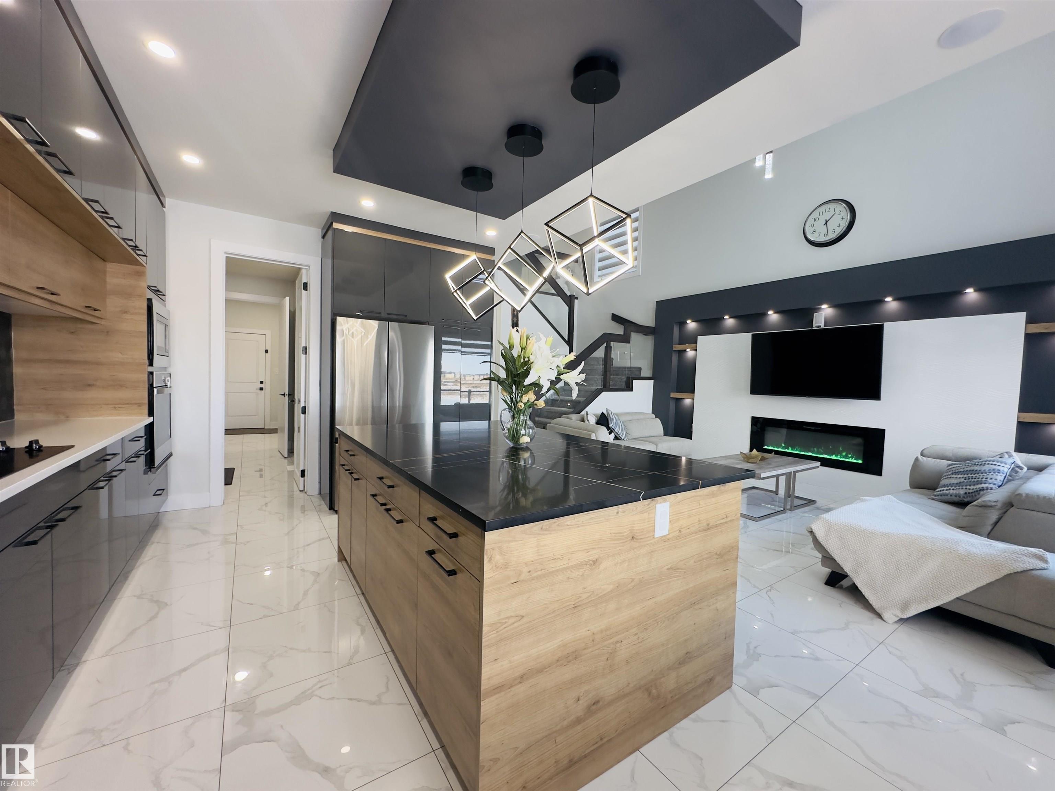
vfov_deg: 85.7
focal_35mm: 14
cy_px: 396
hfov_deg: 102.1
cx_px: 528
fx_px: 427
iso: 200
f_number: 2.2
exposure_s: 1/120
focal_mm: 2.22
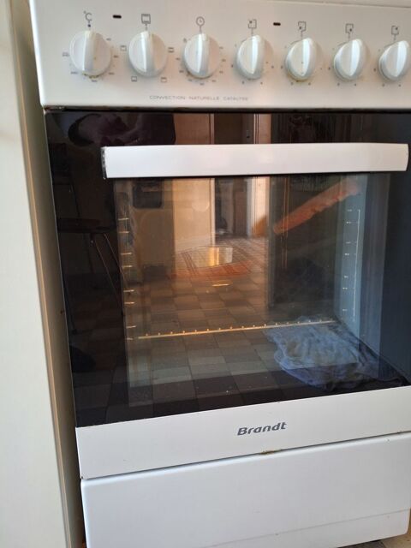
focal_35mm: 23
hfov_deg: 58.9
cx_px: 206
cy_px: 274
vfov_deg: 73.9
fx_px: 364
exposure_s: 1/33
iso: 320
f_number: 1.8
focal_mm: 5.54
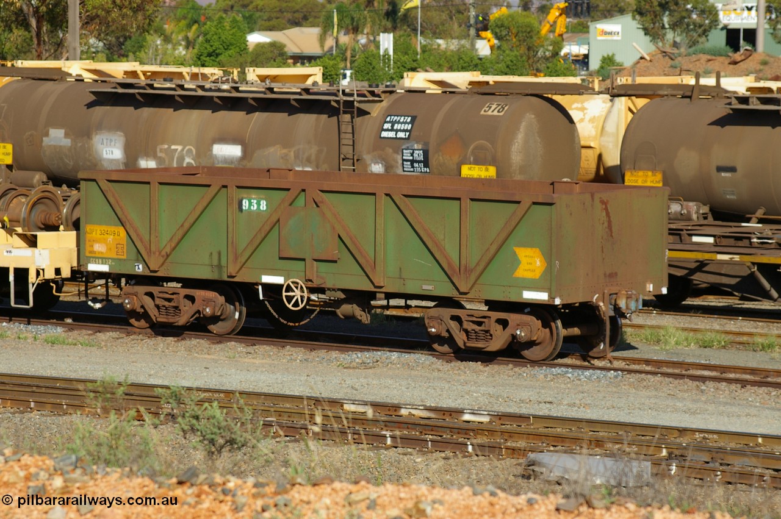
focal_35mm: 180
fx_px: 3901
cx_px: 390
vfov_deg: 7.6
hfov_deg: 11.4
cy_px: 260
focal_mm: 120
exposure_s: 1/500
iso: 200
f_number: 8
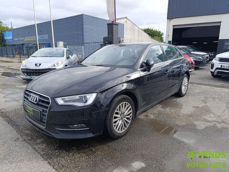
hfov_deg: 73.9
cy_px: 86
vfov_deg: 59.0
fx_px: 152
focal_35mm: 23
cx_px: 114
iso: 50
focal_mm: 6.14
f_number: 1.6
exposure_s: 1/275
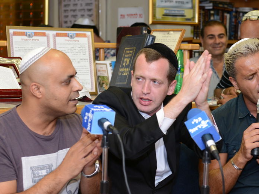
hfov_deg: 19.6
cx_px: 161
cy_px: 105
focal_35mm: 100
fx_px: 748
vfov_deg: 14.8
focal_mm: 70
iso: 1250
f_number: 5
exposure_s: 1/100
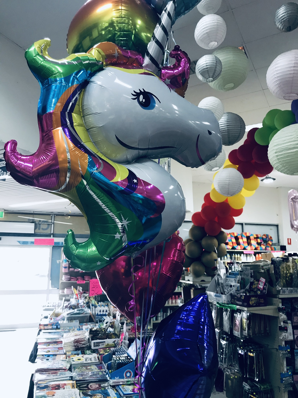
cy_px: 199
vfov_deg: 63.4
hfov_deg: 49.7
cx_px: 149
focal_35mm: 28
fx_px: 321
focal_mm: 3.99
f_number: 1.8
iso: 40
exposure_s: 1/25
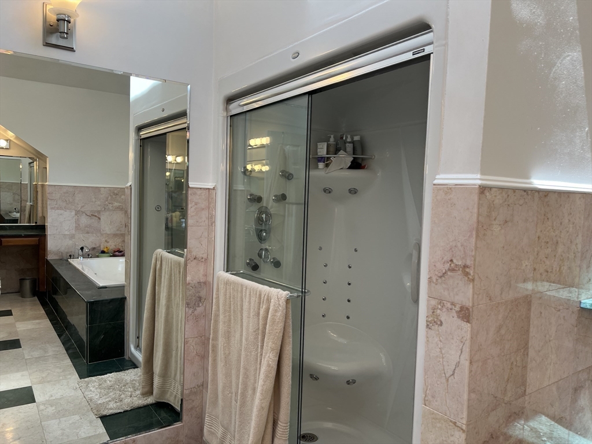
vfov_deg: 53.1
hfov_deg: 67.3
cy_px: 222
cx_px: 296
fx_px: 445
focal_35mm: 26
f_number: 1.5
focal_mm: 5.7
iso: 40
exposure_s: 1/120
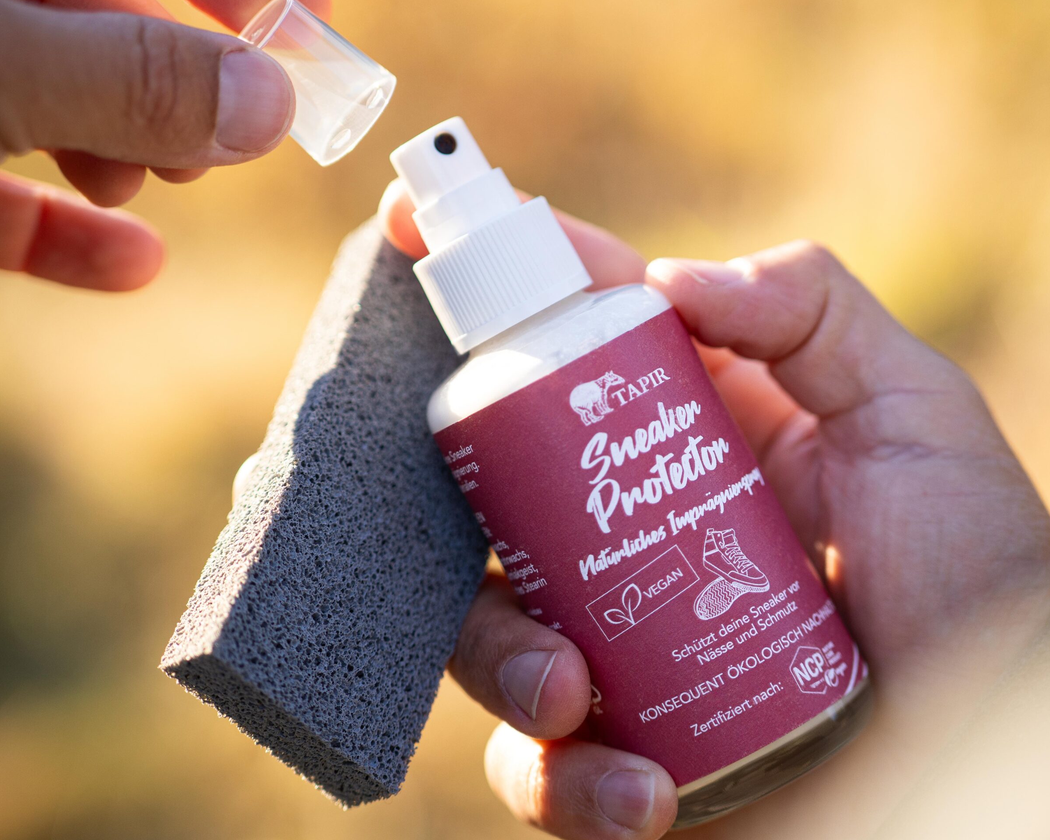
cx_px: 561
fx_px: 2921
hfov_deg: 20.4
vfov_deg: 16.4
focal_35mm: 94
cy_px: 420
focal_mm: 45
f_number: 1.6
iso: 200
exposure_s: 1/1250
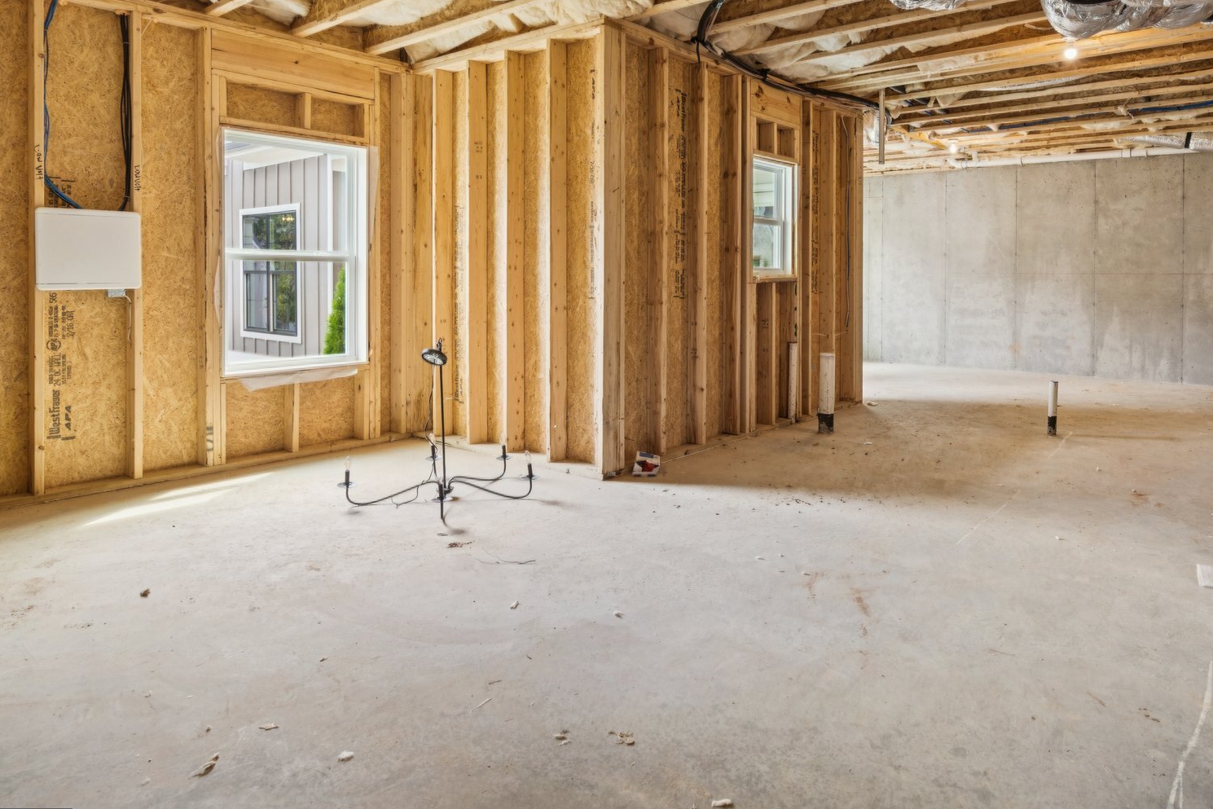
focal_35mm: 22
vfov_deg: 56.6
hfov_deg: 77.5
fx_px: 741
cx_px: 741
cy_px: 308
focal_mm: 16
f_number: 5.6
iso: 400
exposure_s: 1/50
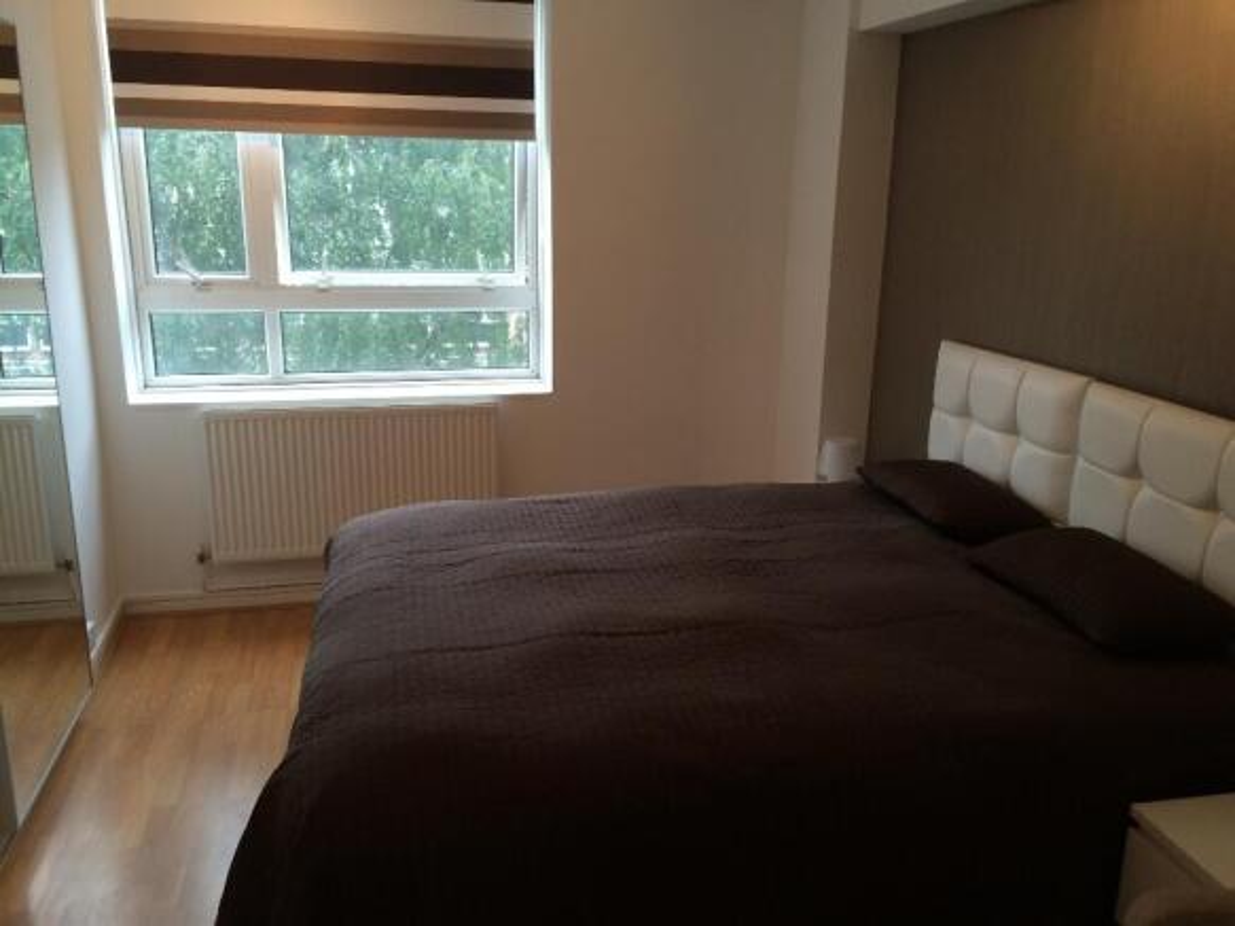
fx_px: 1034
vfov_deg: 48.2
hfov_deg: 61.7
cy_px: 463
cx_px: 618
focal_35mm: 29
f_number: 2.2
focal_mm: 4.15
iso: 64
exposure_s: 1/33
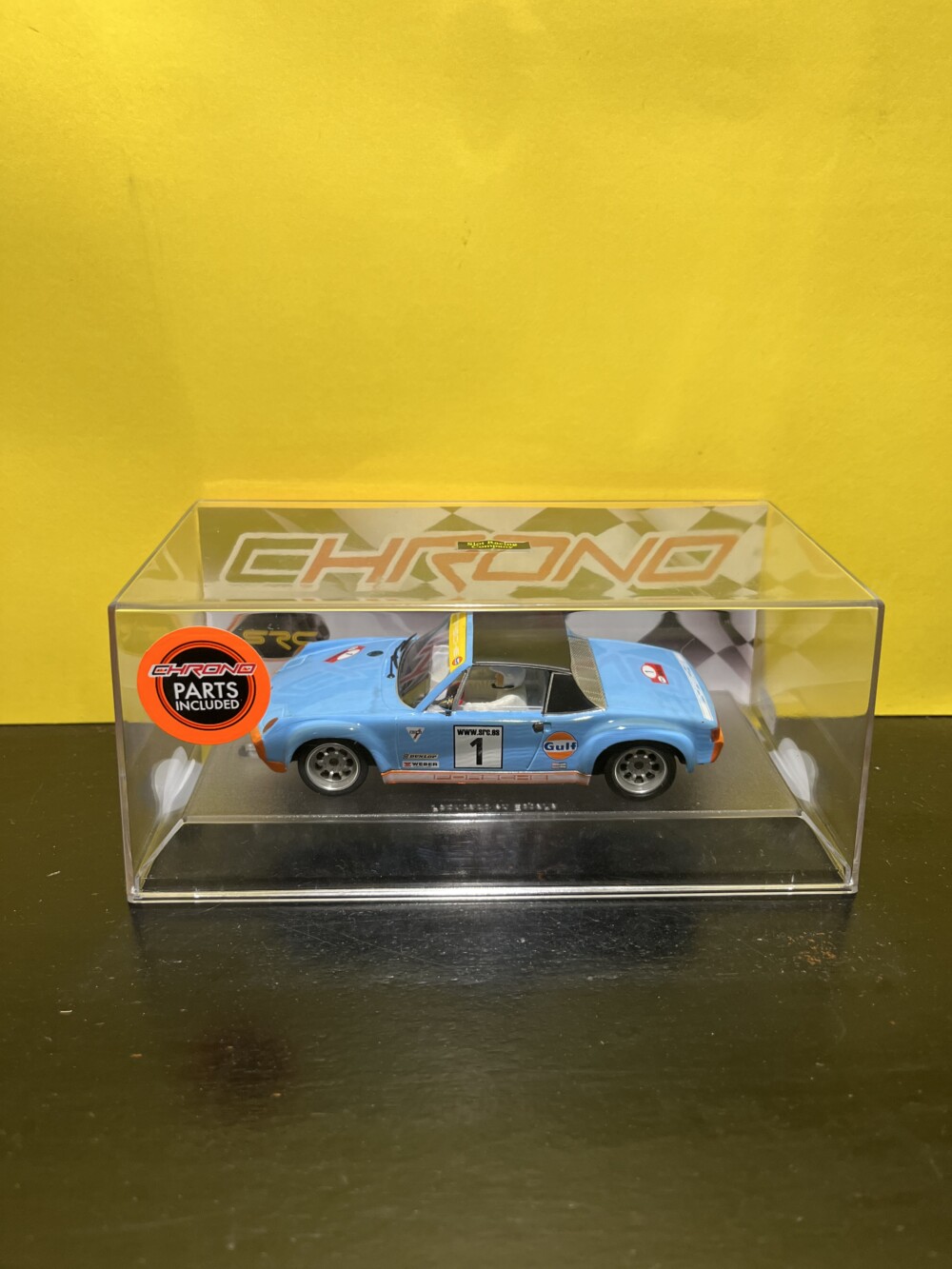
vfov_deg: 67.3
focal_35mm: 26
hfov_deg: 53.1
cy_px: 634
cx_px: 476
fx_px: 953
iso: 125
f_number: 1.6
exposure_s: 1/100
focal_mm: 5.1
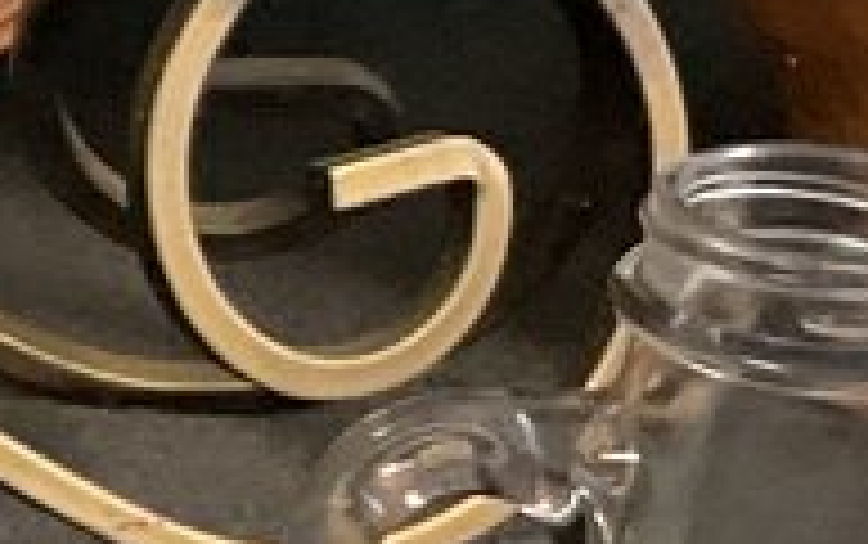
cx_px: -879
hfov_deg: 8.3
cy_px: 452
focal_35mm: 241
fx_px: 5706
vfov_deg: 5.5
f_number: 1.8
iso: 250
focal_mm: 3
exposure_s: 1/60
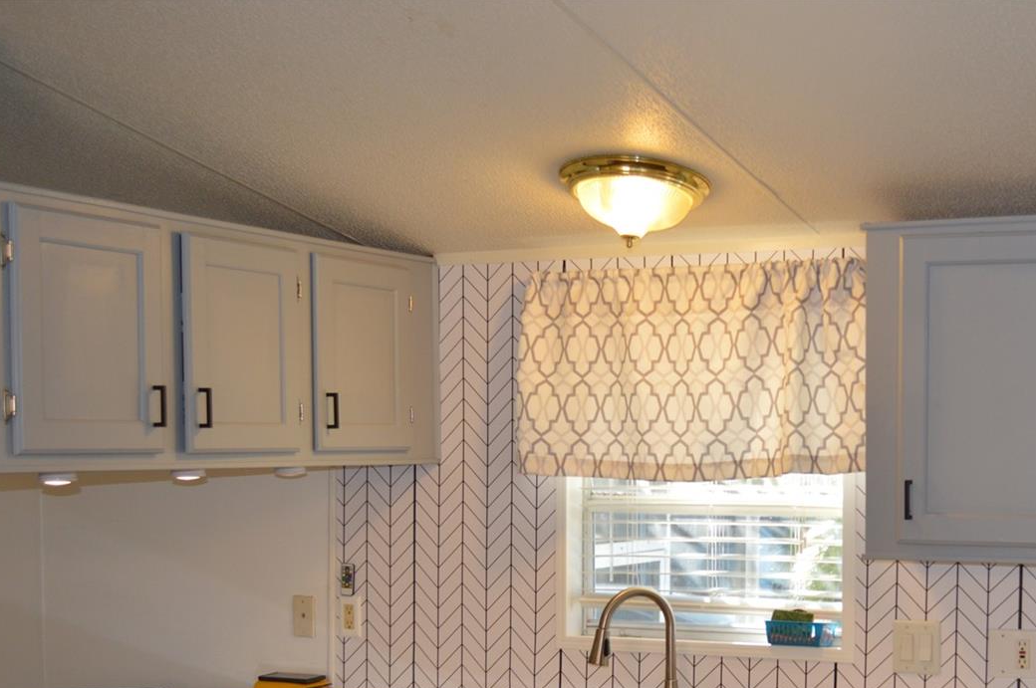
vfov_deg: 22.3
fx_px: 1725
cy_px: 527
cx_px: 756
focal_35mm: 60
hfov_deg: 32.9
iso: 400
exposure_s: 1/60
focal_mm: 26
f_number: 4.2
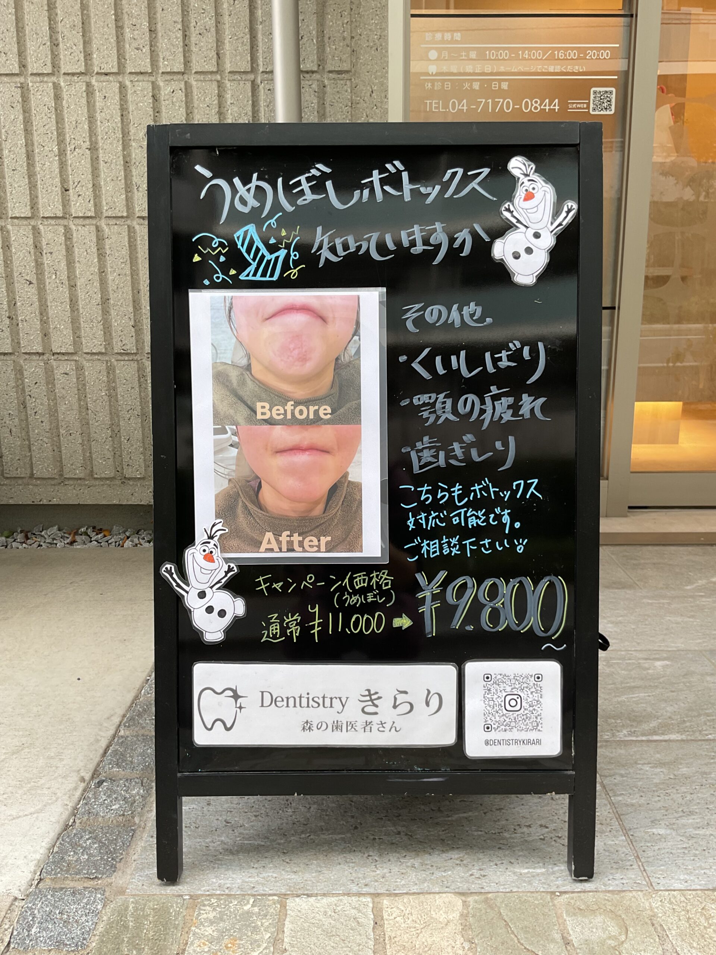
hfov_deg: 48.2
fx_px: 800
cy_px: 478
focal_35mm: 29
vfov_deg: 61.7
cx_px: 358
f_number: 1.8
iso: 25
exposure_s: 1/120
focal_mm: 3
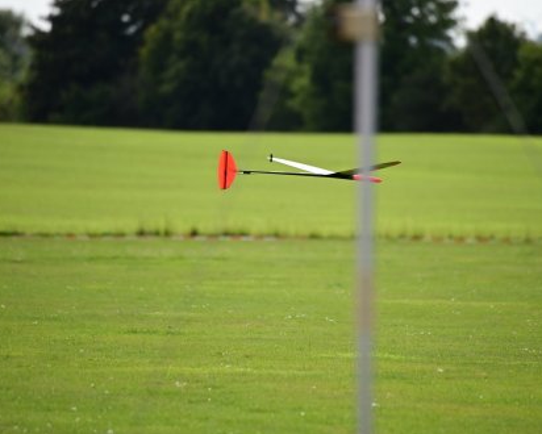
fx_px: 7270
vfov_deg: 3.4
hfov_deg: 4.3
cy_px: 217
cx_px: 297
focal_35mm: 453
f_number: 7.1
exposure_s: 1/3200
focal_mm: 400
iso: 1000
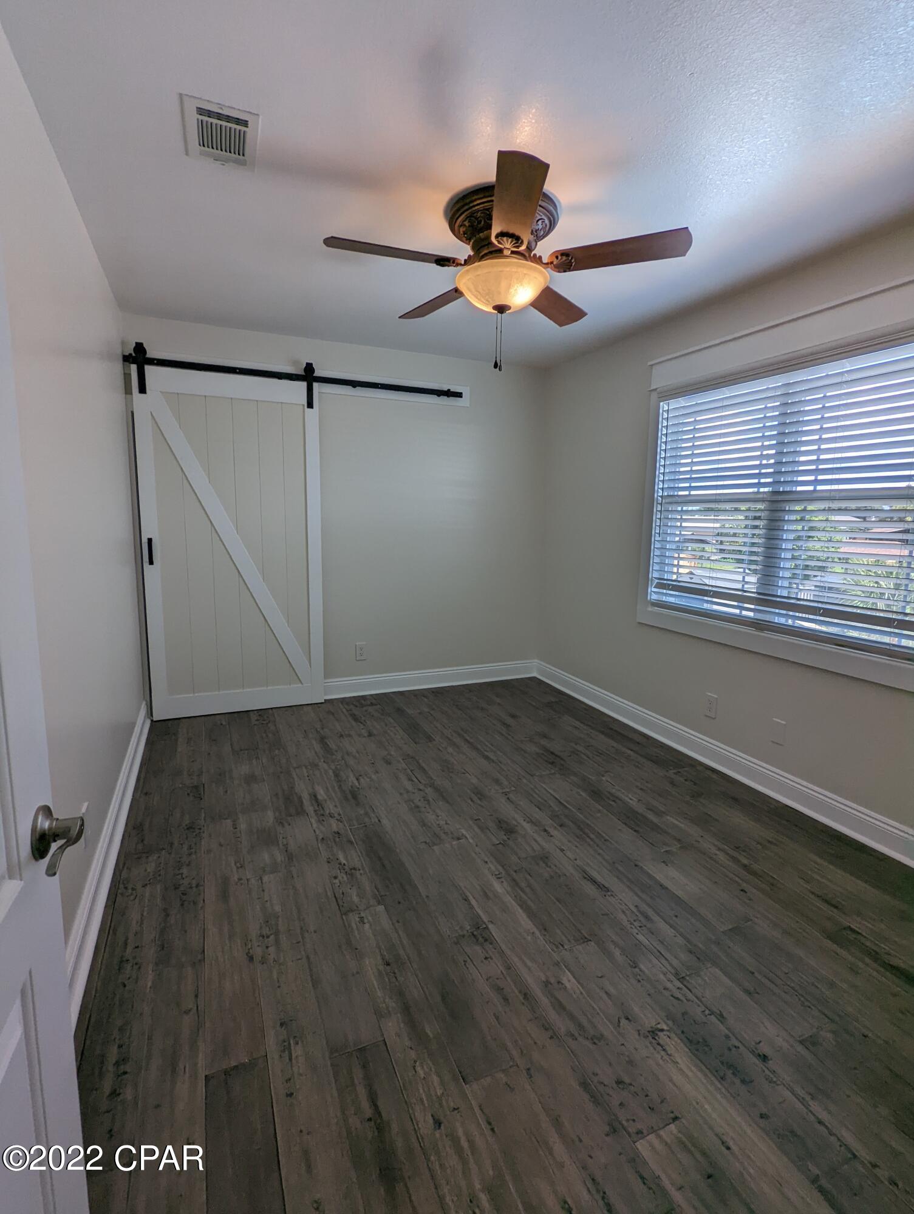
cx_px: 457
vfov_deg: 94.4
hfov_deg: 78.2
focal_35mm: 16
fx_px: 562
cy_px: 607
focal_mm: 2.35
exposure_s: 1/311
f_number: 2.2
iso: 50
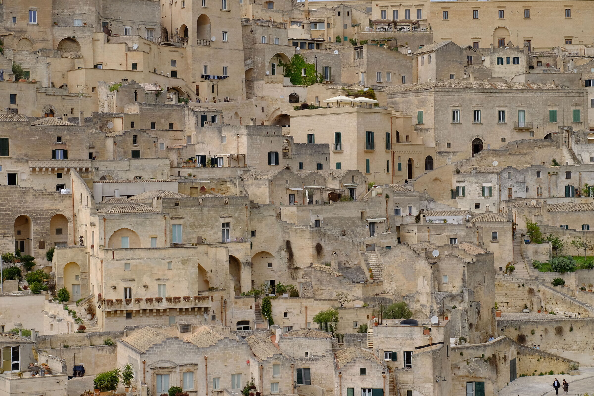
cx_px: 297
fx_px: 1221
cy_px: 198
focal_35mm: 74
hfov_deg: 27.3
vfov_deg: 18.4
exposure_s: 1/1600
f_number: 9
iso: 1000
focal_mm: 49.4
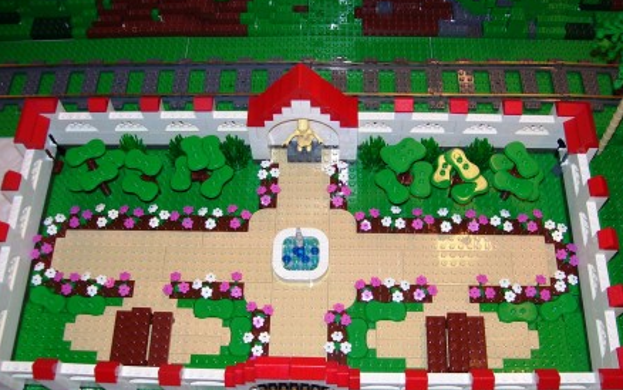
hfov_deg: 50.4
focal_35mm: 39
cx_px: 306
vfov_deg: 32.8
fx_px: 662
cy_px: 218
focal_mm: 6
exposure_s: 1/60
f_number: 2.7
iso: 80
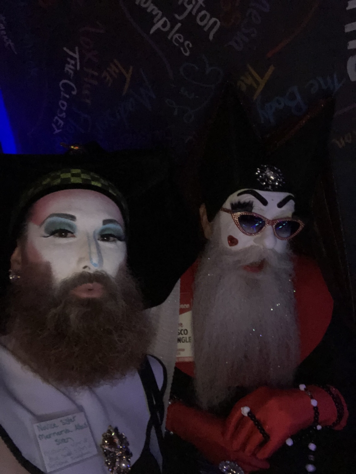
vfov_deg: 56.8
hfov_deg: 44.2
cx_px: 178
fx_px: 438
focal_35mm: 32
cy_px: 237
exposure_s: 1/16
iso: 640
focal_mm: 2.87
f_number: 2.2
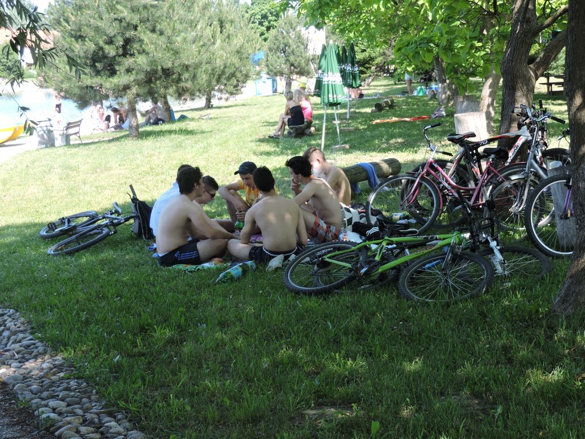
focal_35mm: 70
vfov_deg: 21.0
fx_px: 1183
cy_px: 220
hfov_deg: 27.8
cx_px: 292
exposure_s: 1/160
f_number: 3.9
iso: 100
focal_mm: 12.5
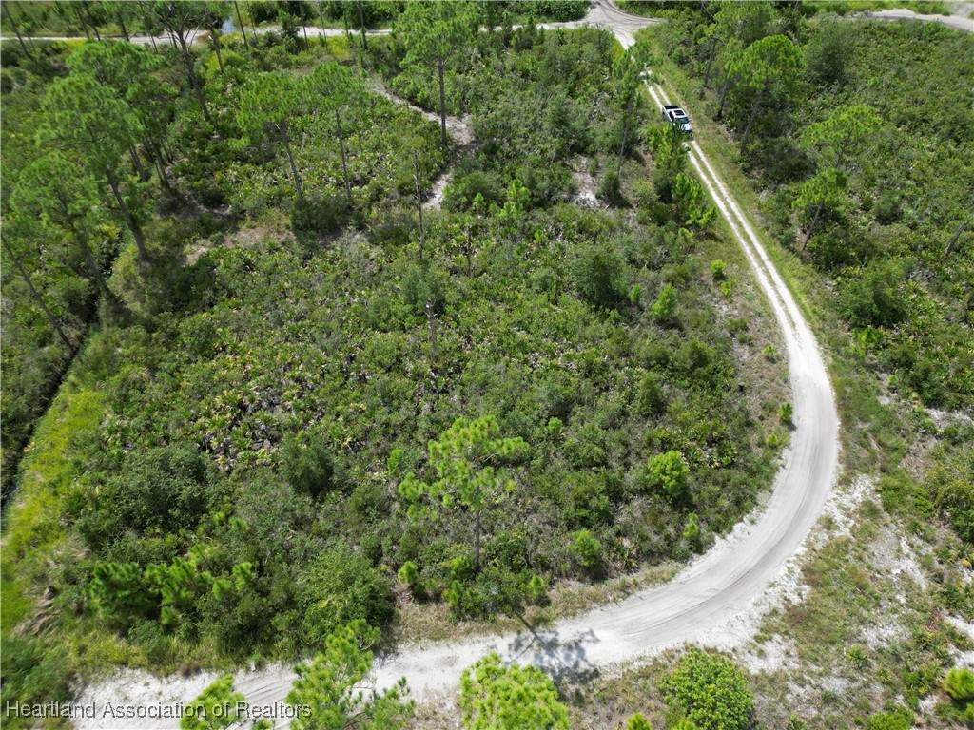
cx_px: 487
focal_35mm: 24
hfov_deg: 71.6
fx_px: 675
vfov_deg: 56.8
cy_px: 365
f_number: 1.7
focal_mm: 6.72
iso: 120
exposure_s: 1/2000
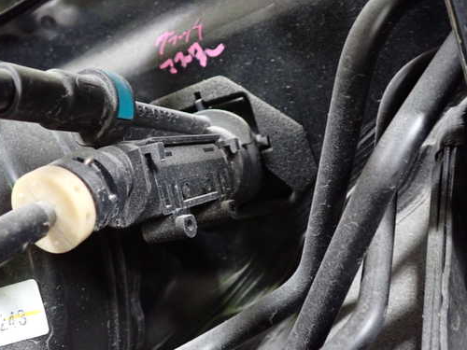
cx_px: 194
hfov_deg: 51.1
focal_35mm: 36
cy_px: 179
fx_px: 486
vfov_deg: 39.7
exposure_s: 1/30
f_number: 2.3
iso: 800
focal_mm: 5.4
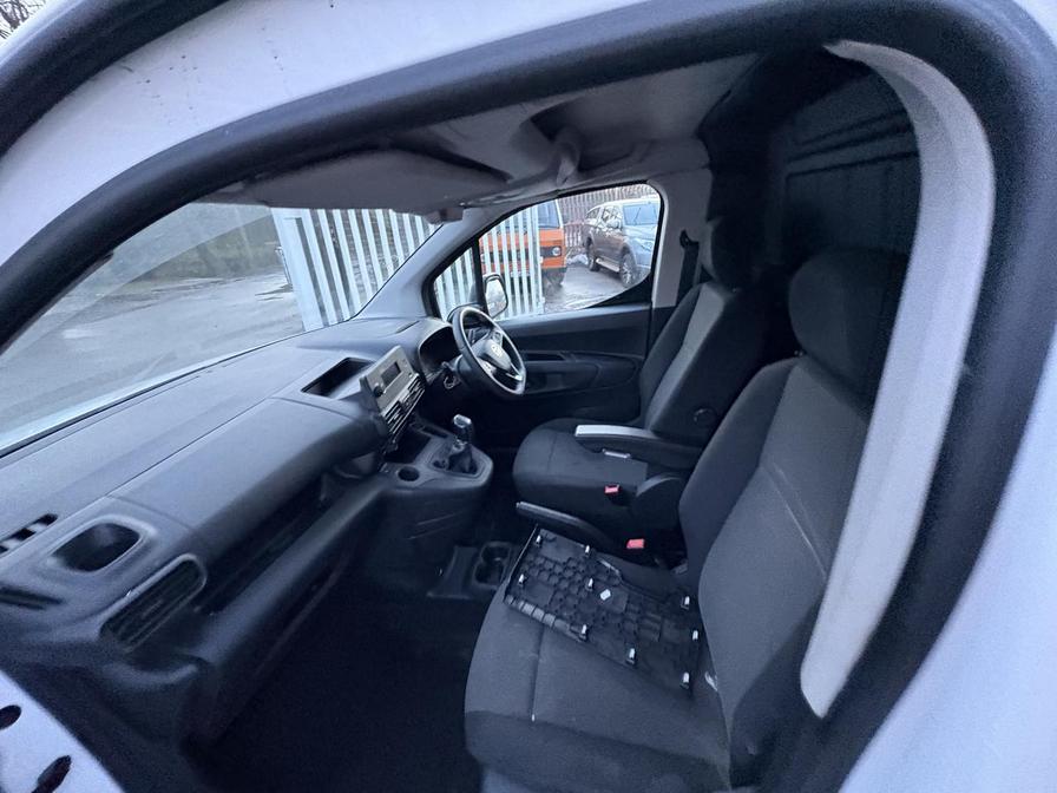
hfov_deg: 102.1
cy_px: 396
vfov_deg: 85.7
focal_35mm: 14
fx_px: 427
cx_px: 528
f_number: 2.2
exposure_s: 1/47
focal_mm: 2.22
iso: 1000
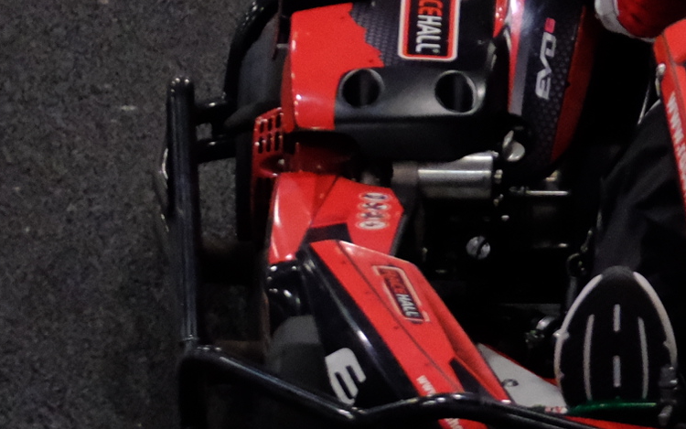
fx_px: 19708
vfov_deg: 1.2
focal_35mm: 1054
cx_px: 908
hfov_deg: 2.0
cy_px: -119
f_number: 2.8
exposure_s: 1/500
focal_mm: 134.4
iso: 4000
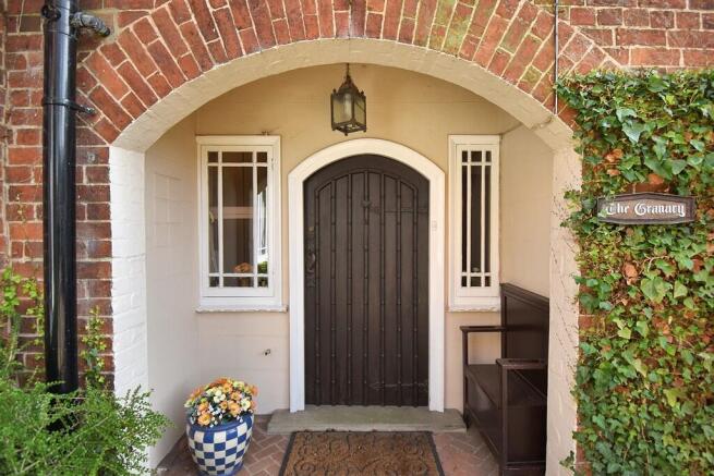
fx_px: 342
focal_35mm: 17
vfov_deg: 69.7
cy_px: 238
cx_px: 357
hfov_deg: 92.4
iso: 100
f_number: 5.6
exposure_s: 1/125
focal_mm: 11.5
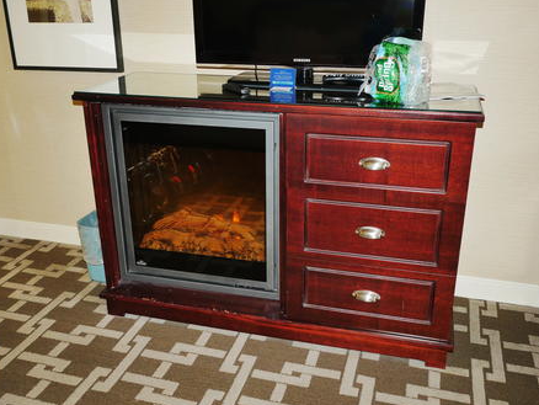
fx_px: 576
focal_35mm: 37
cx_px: 263
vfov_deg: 38.7
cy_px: 203
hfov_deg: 50.1
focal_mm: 18
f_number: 2.8
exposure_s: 1/60
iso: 800
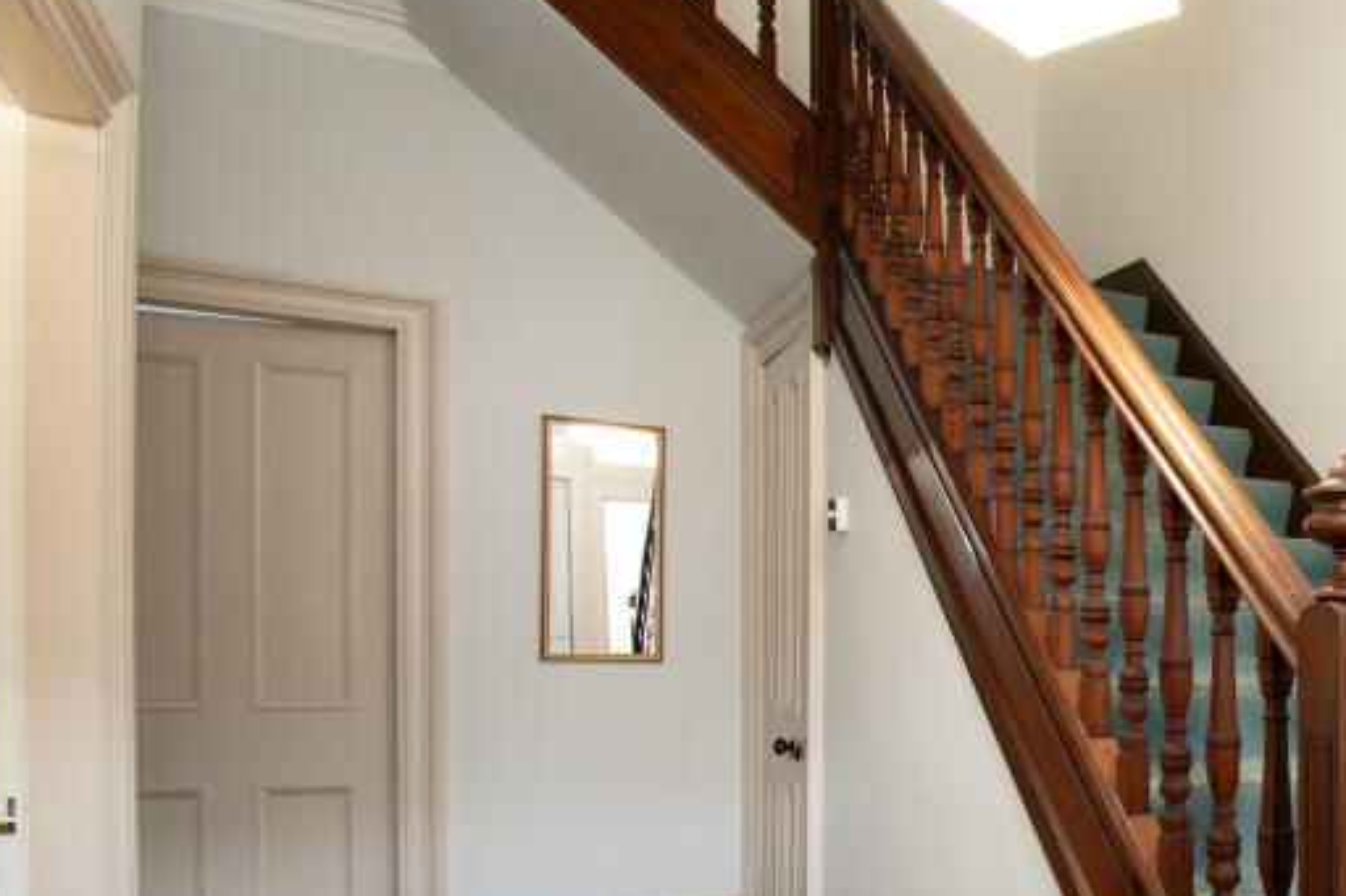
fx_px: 1121
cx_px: 1312
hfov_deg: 51.2
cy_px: 565
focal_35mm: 30
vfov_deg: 43.2
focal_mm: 10
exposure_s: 1/1.67
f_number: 8
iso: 320
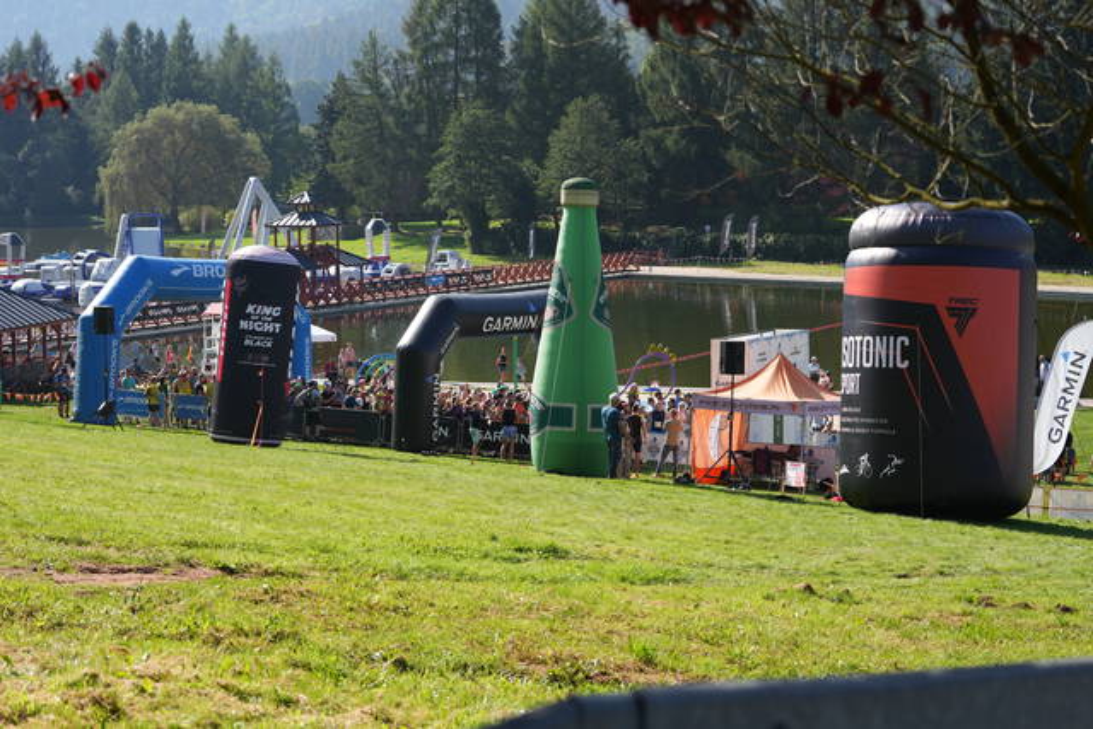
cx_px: 546
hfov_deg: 28.8
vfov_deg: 19.5
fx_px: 2126
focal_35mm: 70
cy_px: 364
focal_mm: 70
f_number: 5.6
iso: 320
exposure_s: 1/800
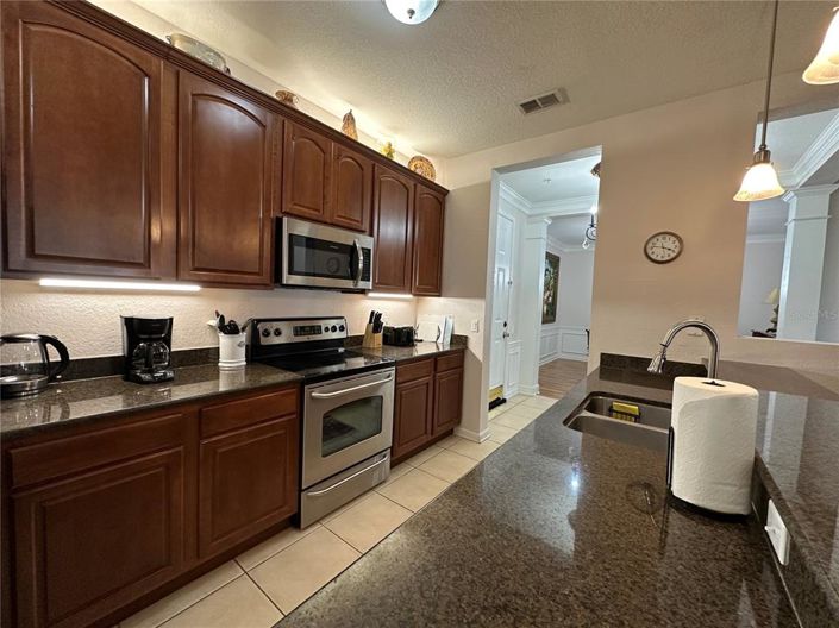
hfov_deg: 102.1
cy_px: 314
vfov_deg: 85.6
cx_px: 420
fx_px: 339
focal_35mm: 14
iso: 200
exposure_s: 1/60
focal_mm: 2.22
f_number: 2.2
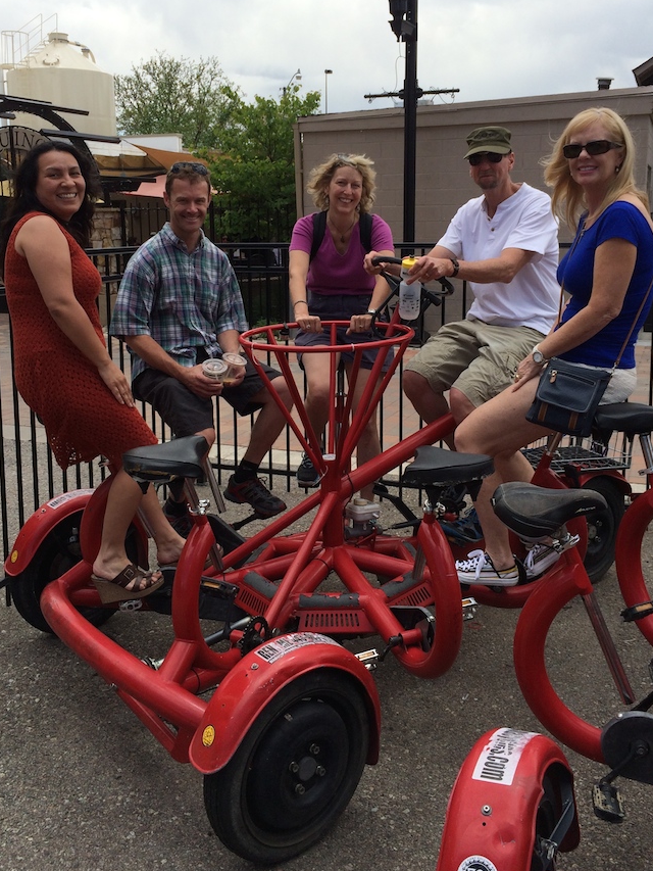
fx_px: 905
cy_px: 371
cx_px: 321
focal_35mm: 36
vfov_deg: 51.2
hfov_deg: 39.7
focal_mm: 4.12
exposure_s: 1/1368
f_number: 2.2
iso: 32
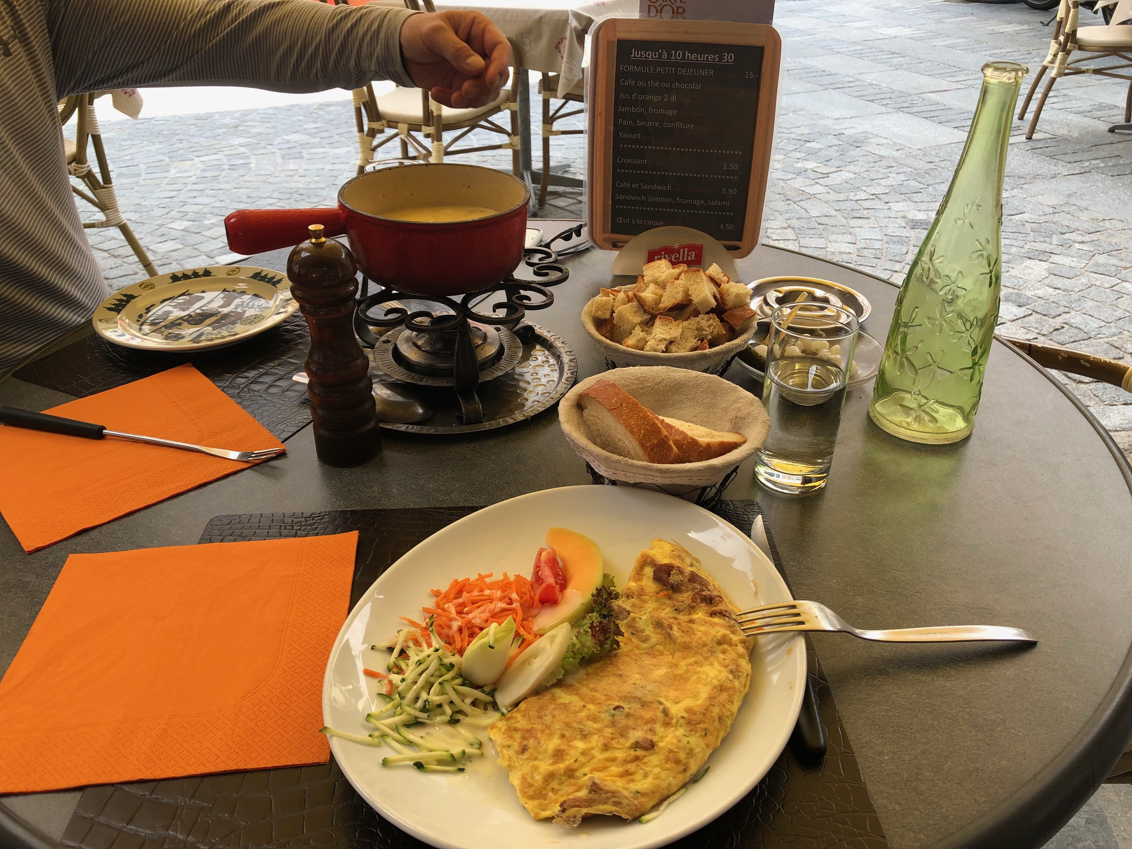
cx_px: 566
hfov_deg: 63.4
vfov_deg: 49.7
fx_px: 916
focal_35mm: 28
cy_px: 424
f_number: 1.8
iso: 20
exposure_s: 1/273
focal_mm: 4
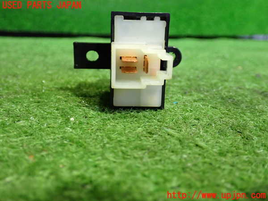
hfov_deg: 51.4
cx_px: 134
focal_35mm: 36
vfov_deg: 39.7
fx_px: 279
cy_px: 100
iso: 800
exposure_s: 1/40
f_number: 2.5
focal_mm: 6.37
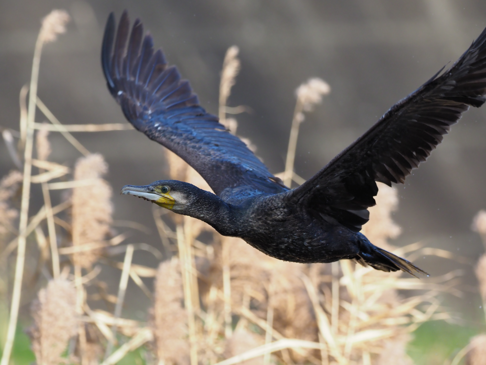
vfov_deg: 2.5
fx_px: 8438
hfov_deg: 3.3
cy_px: 182
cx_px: 243
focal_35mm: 601
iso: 1000
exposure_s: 1/2000
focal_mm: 300
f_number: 4.5
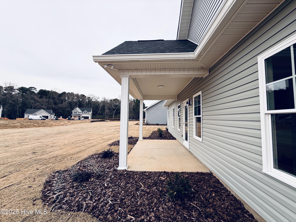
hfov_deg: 102.1
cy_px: 111
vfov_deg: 85.7
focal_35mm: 14
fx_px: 120
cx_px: 148
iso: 50
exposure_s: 1/535
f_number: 2.2
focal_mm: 2.22
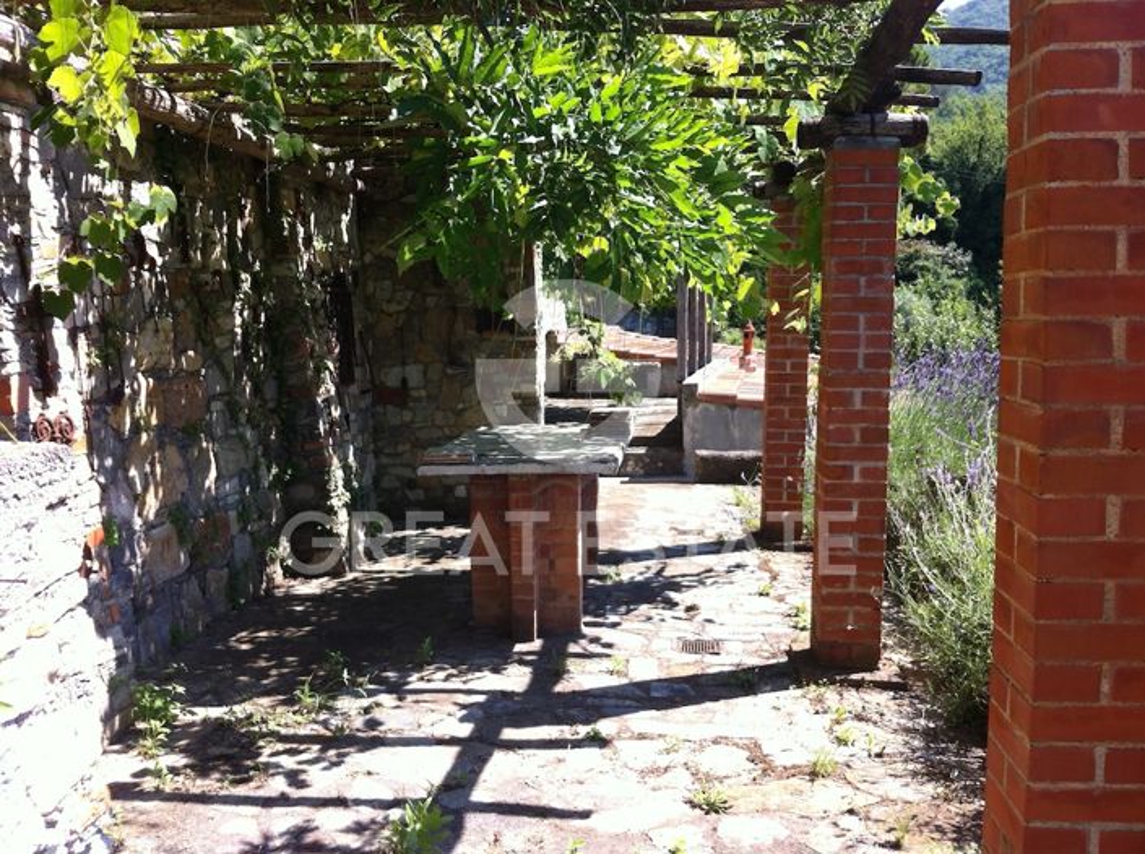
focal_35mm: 35
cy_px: 427
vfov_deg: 40.6
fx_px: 1156
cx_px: 572
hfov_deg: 52.7
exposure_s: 1/397
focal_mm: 3.85
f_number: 2.8
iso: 80
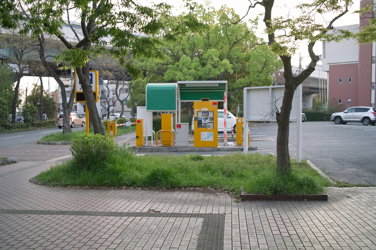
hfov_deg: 47.4
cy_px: 125
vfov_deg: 32.6
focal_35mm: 41
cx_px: 188
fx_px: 428
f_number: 2.8
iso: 100
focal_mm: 24.2
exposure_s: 1/60
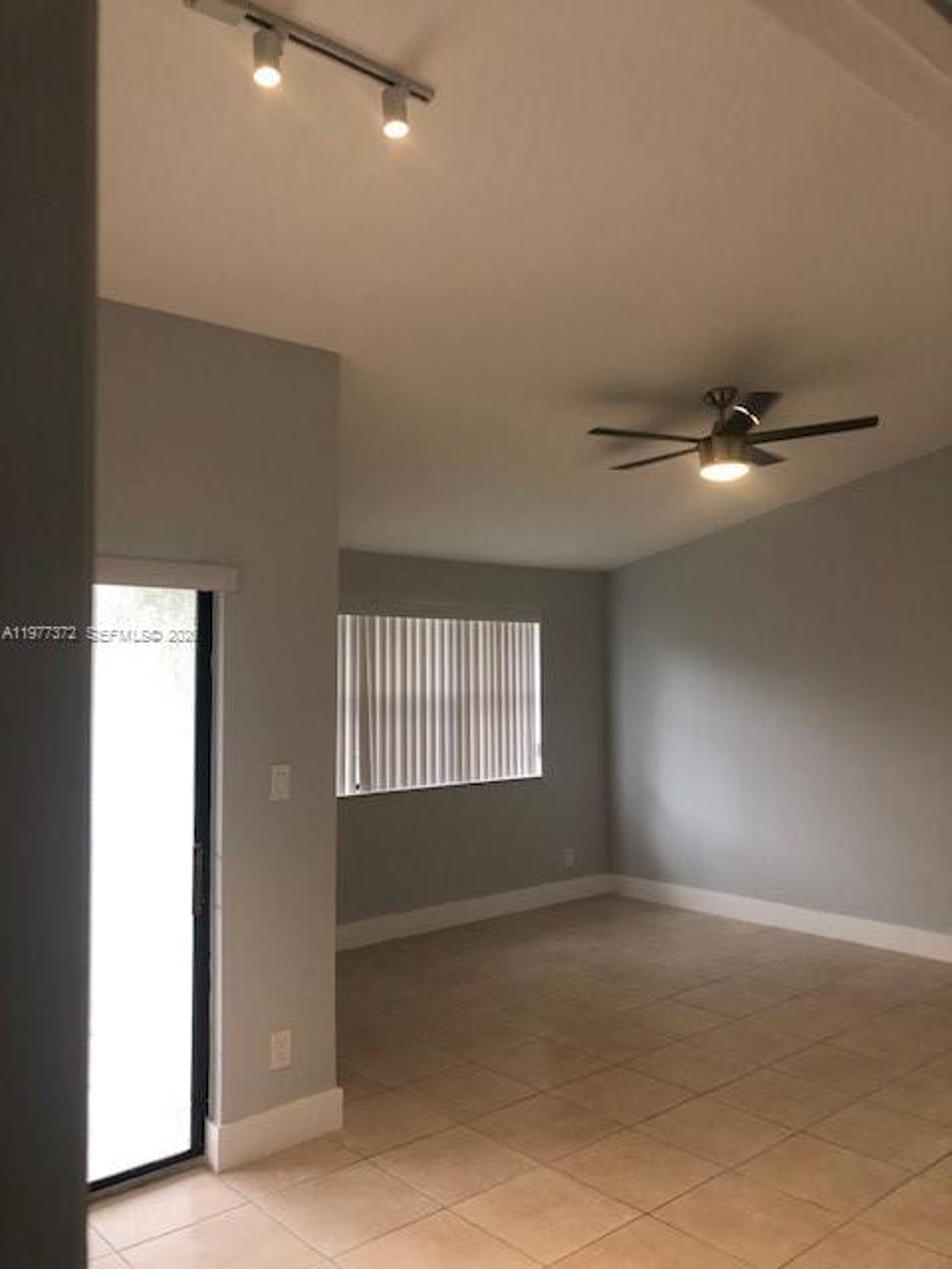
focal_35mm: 28
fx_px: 1027
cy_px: 634
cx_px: 476
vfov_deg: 63.4
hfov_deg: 49.7
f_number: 1.8
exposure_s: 1/30
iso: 25
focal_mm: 4
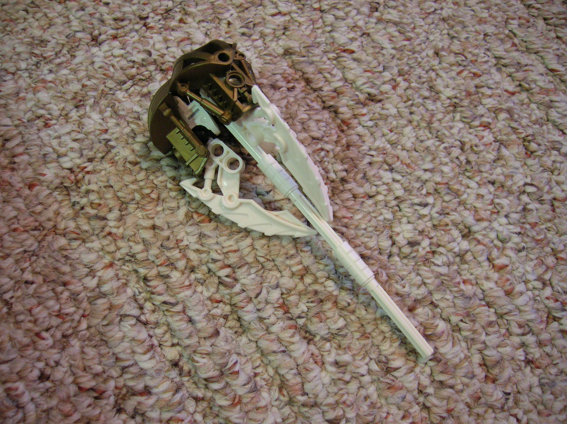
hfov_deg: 54.0
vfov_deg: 41.7
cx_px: 284
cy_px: 212
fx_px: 556
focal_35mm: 34
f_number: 2.9
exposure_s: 1/4.2
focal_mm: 5.7
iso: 163
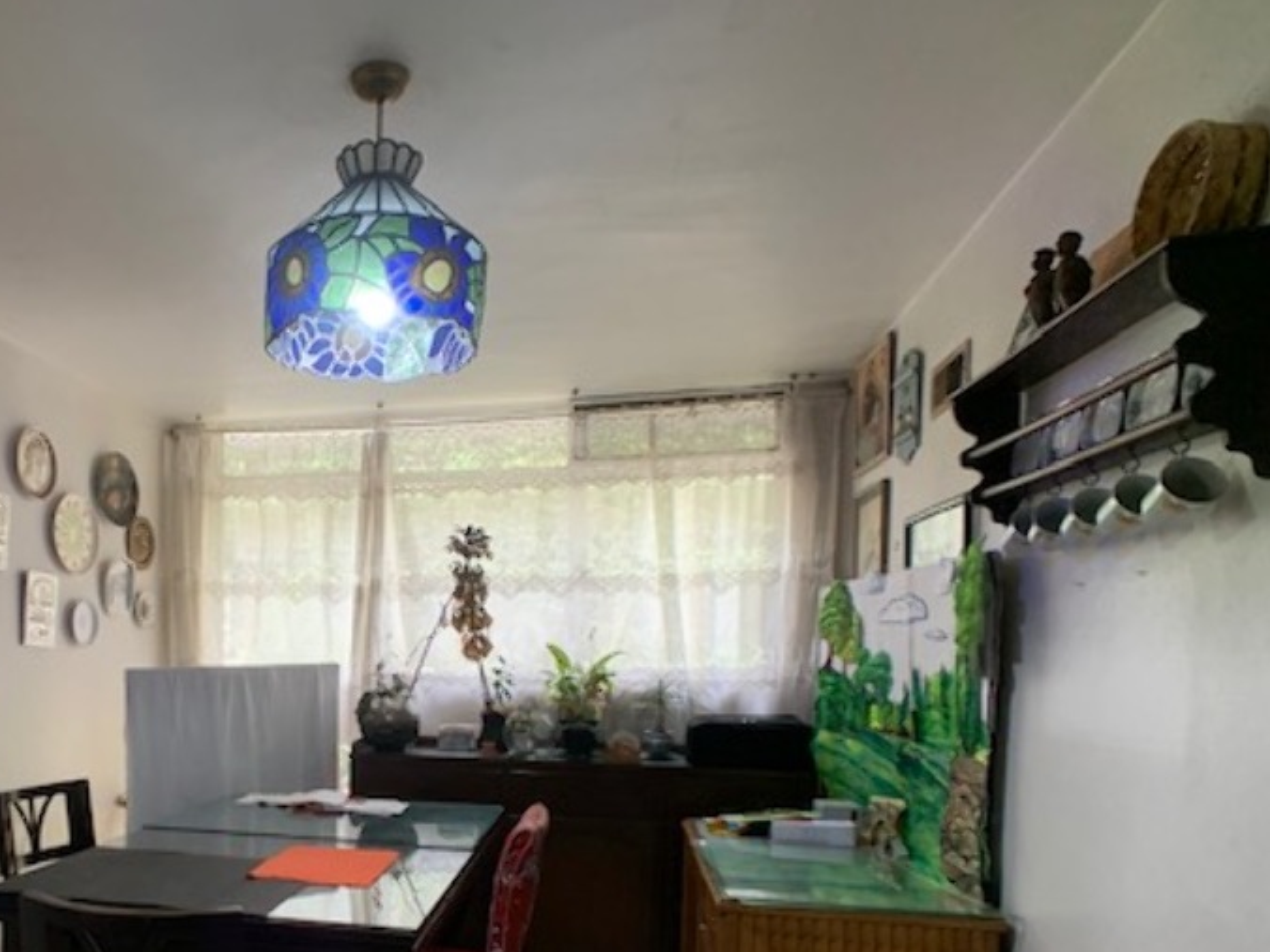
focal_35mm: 41
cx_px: 318
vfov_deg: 34.4
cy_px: 717
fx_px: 1504
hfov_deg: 44.3
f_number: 1.8
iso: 160
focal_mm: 4.25
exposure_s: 1/60
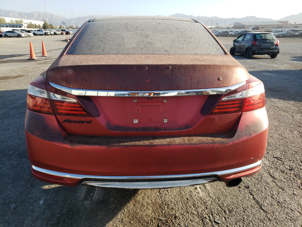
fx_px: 227
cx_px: 151
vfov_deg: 53.1
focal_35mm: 26
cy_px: 114
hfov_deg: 67.3
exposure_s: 1/1000
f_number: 1.5
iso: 50
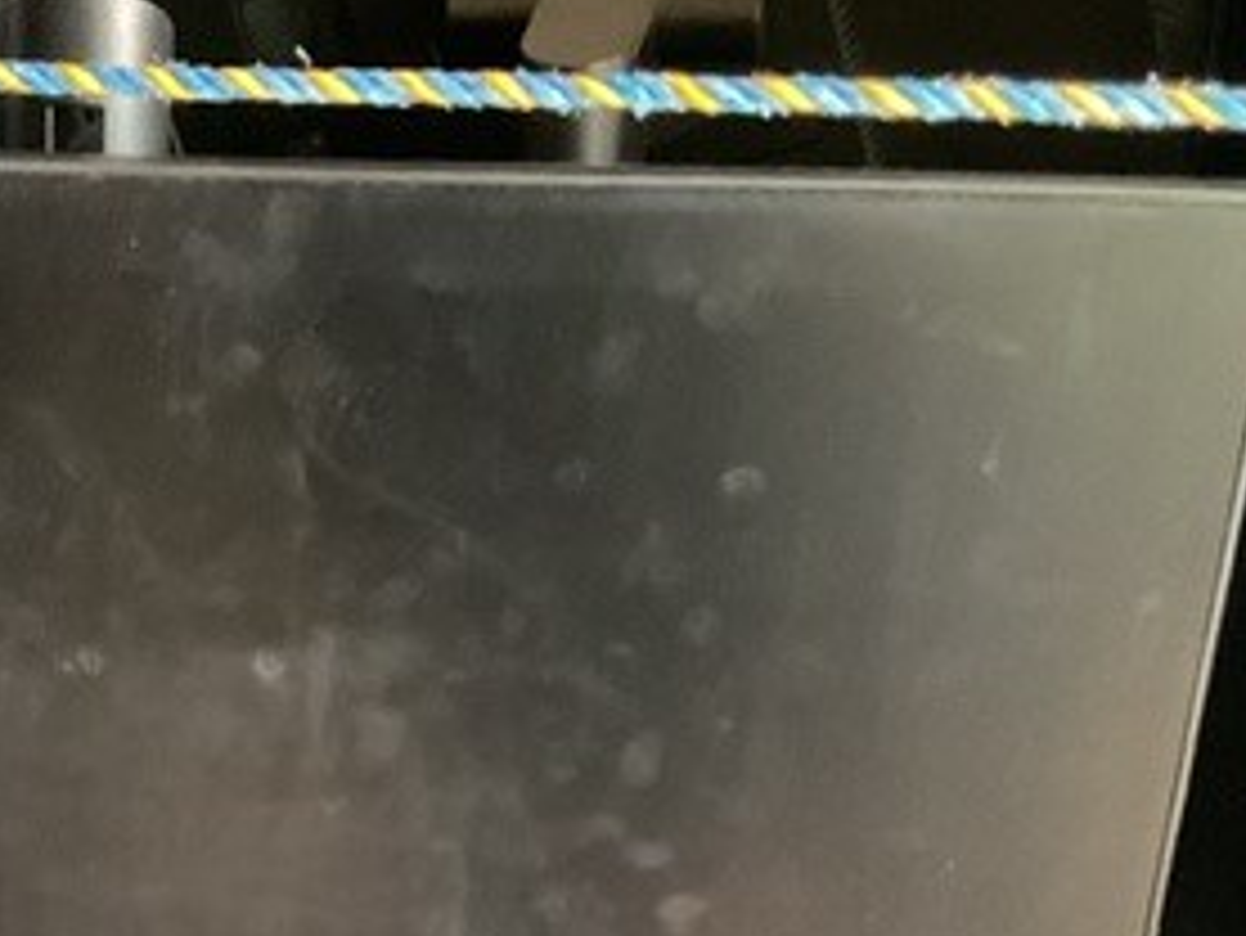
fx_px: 2413
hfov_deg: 27.8
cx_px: 103
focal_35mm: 67
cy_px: 747
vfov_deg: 21.7
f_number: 1.8
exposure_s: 1/30
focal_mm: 3
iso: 500
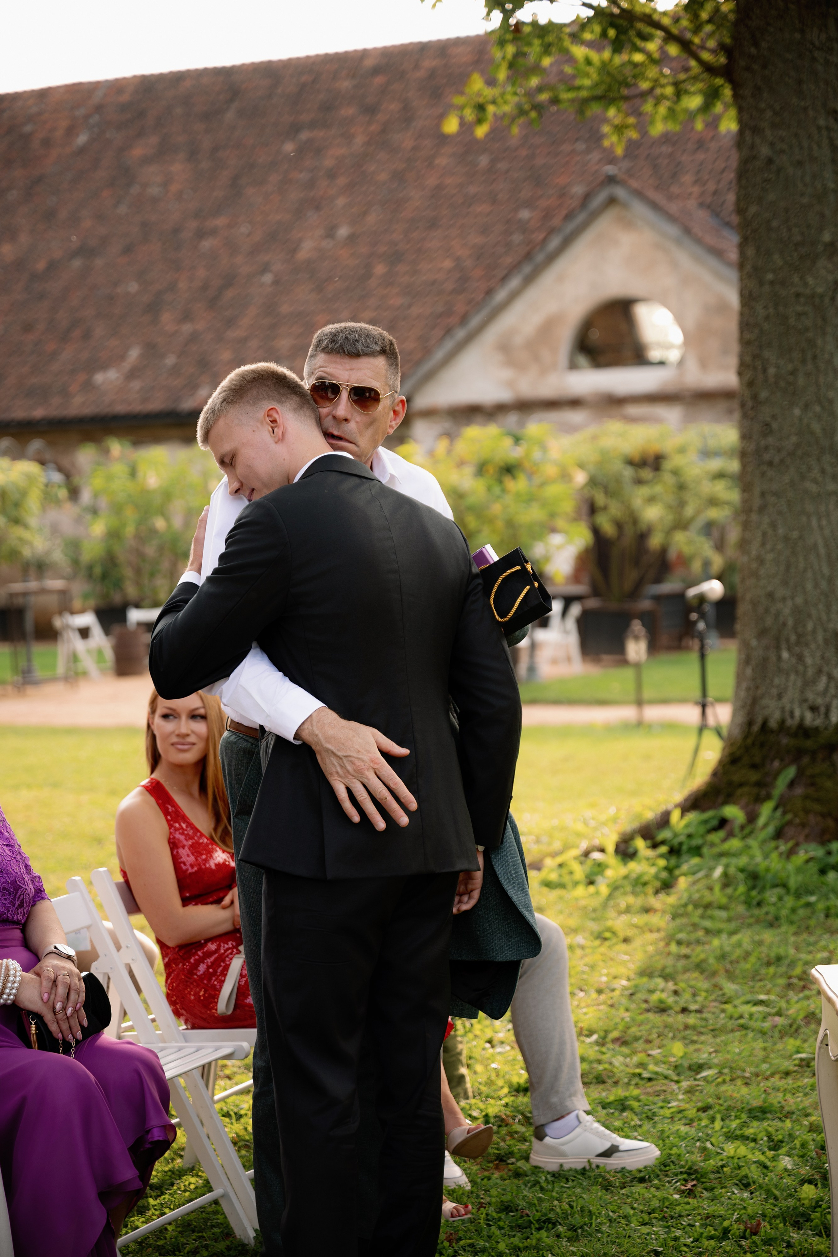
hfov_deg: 19.5
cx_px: 419
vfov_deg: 28.8
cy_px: 628
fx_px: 2444
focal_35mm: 70
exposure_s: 1/200
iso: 50
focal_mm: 70
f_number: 2.8
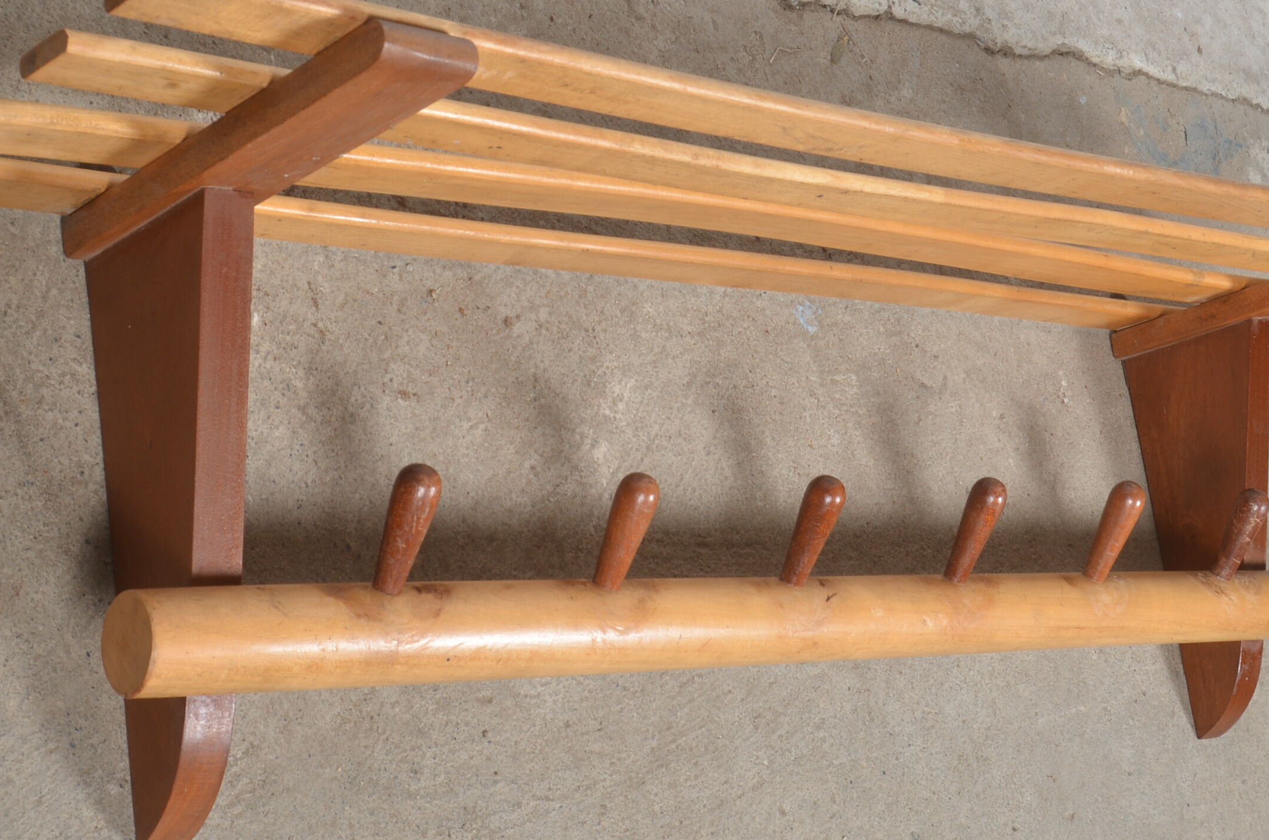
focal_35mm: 62
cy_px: 367
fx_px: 2181
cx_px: 652
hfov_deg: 32.4
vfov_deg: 21.8
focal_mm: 24
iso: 100
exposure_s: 1/125
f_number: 11
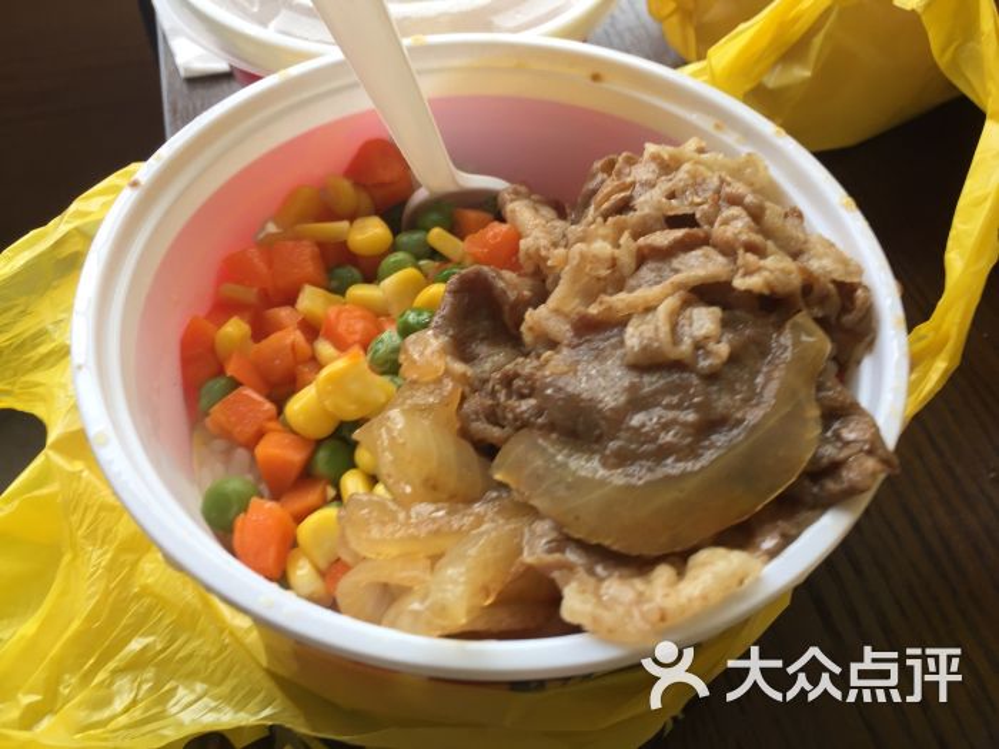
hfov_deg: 61.7
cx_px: 500
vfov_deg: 48.2
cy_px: 374
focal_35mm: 29
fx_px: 837
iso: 40
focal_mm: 4.15
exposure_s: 1/50
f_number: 2.2
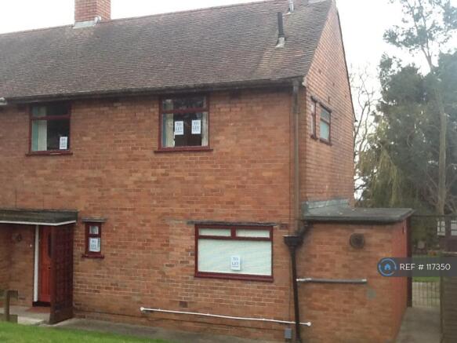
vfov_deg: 32.9
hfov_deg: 43.0
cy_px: 172
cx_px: 228
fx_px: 581
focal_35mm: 44
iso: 64
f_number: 2.4
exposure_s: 1/120
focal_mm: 2.03
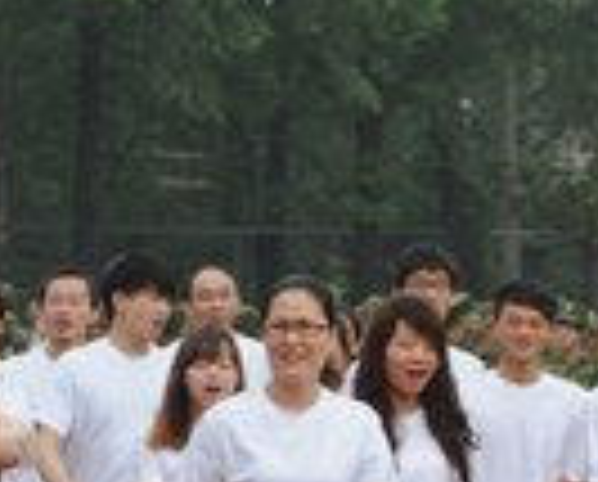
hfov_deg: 4.2
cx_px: -310
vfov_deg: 3.4
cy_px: 279
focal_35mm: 458
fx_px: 8124
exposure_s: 1/640
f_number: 6.3
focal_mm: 62
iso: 500
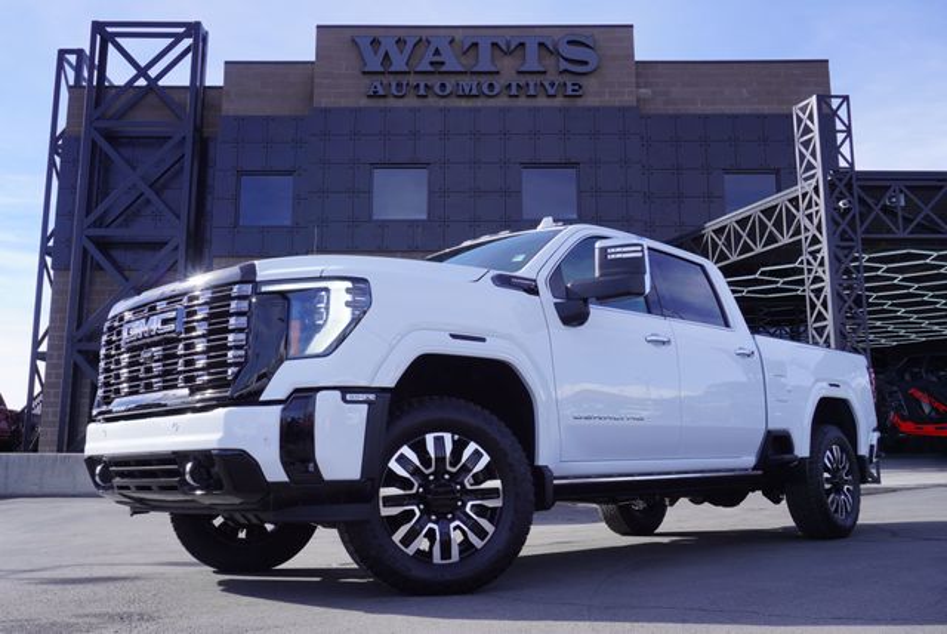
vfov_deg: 40.0
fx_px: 869
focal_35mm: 33
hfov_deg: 57.2
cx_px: 474
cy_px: 317
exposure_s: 1/125
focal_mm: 22
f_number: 9
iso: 100
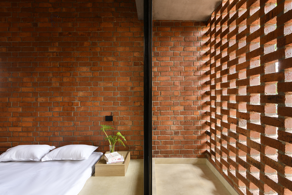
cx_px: 146
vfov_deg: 70.4
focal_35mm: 17
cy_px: 98
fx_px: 138
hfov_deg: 93.3
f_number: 11
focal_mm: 17
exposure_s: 5
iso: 200
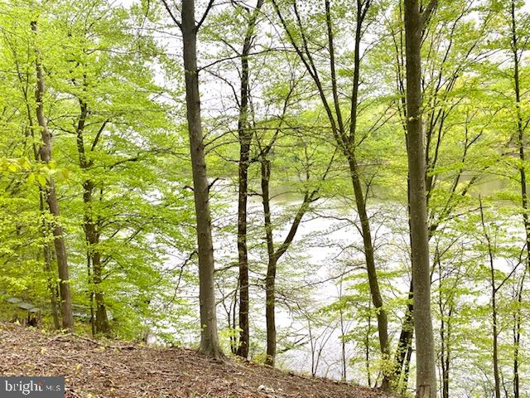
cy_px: 199
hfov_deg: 67.3
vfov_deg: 53.1
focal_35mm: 26
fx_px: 398
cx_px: 265
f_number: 1.8
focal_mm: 4.25
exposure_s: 1/333
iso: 32
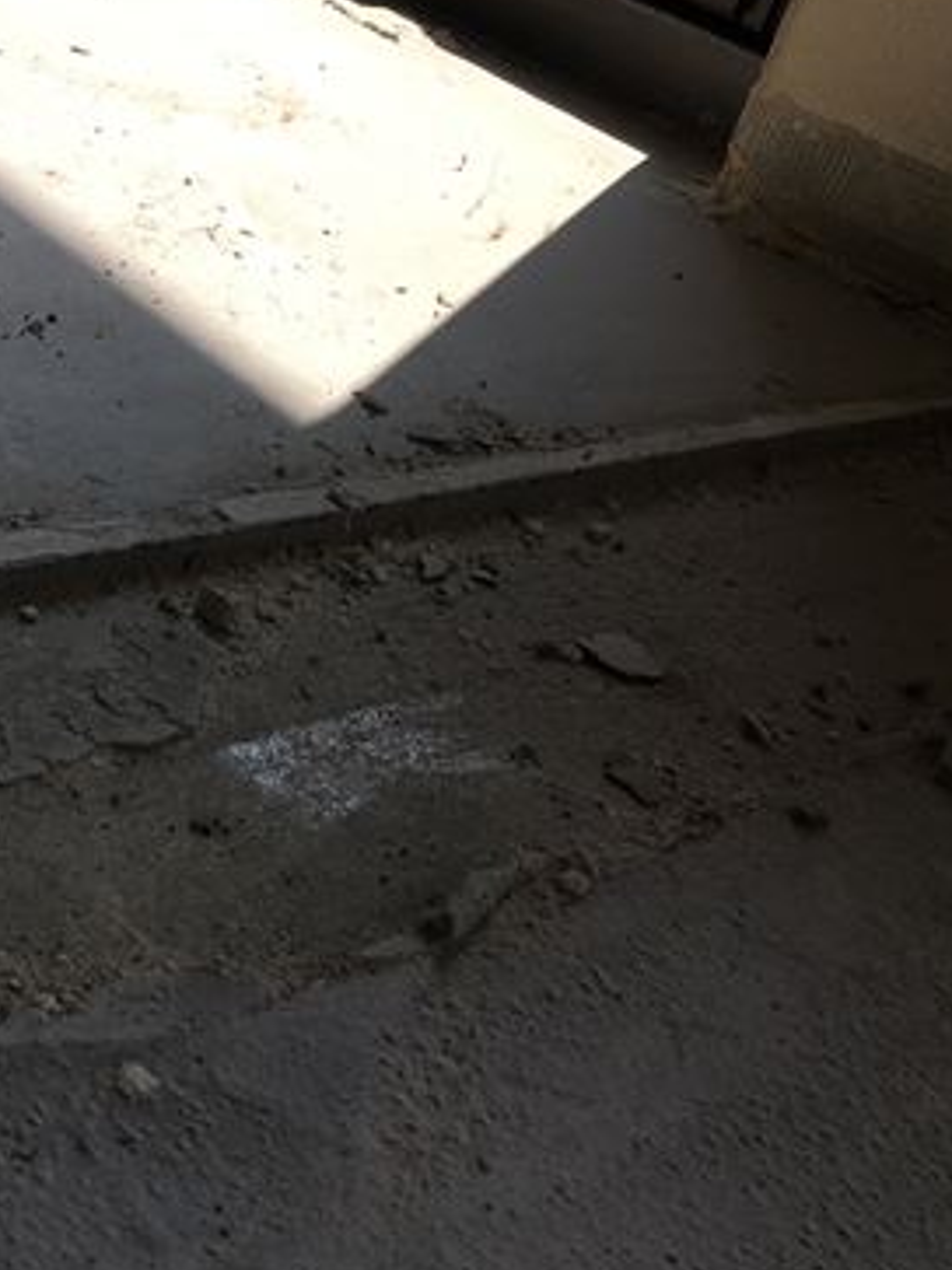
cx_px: 24
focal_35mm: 48
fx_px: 1761
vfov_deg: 39.6
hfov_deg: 28.6
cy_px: 735
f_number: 2.2
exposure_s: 1/674
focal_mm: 4.15
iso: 25
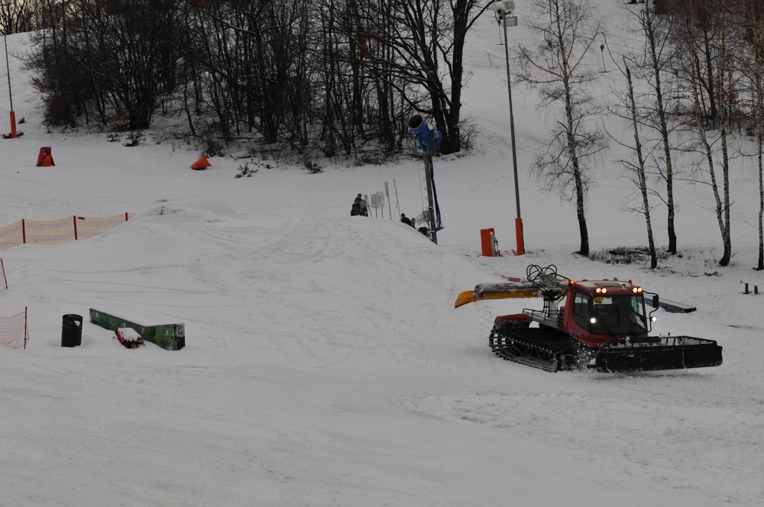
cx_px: 382
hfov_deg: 19.5
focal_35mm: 105
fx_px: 2225
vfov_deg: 13.0
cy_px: 254
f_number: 6.3
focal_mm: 70
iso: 200
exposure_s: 1/160
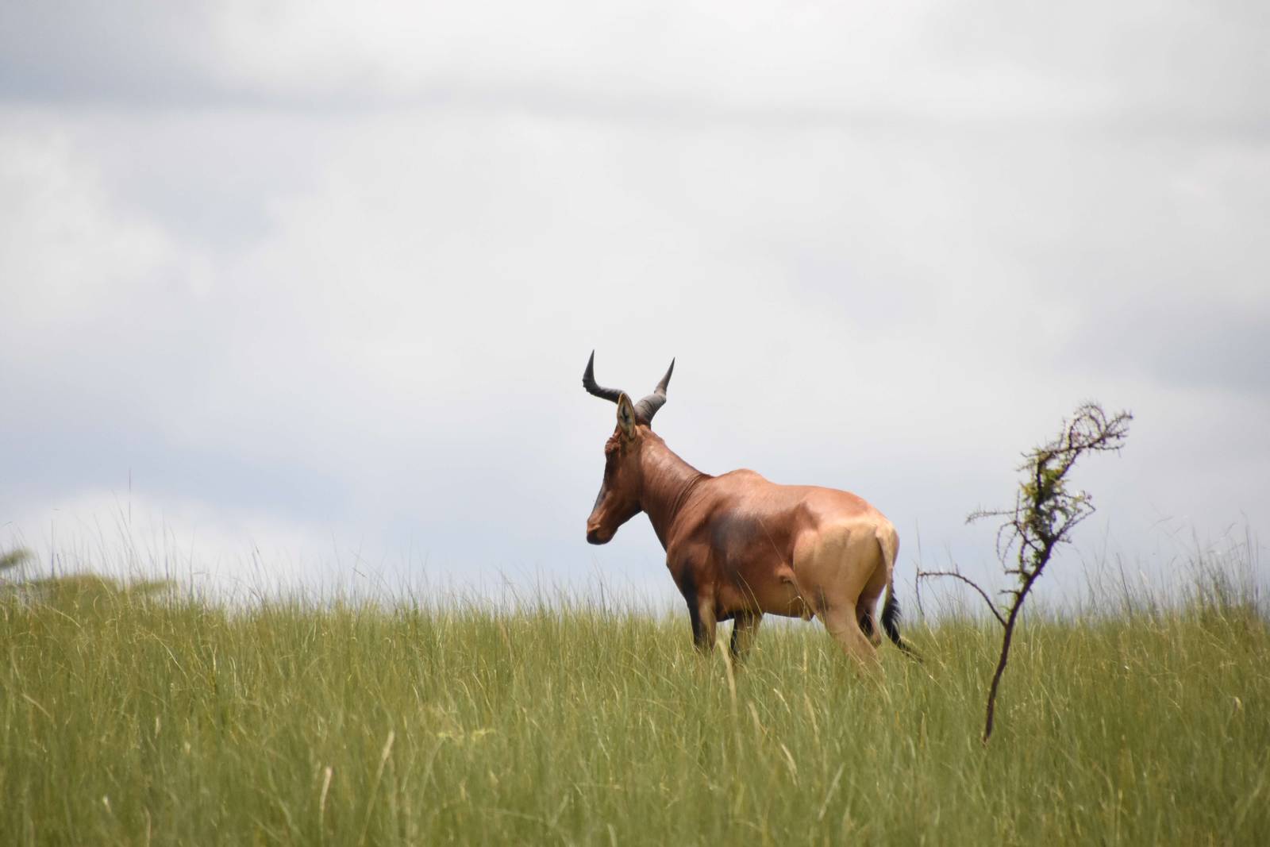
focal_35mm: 450
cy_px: 424
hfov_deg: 4.6
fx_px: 15875
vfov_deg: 3.1
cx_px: 635
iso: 2000
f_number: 6.3
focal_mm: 300
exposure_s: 1/8000
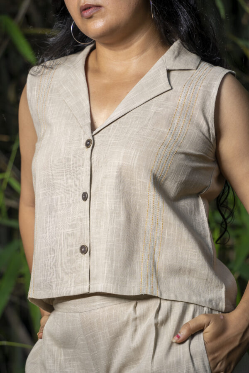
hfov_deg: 6.9
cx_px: 124
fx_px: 2075
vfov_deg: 10.3
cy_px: 186
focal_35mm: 200
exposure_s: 1/200
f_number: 5.6
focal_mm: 200
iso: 125
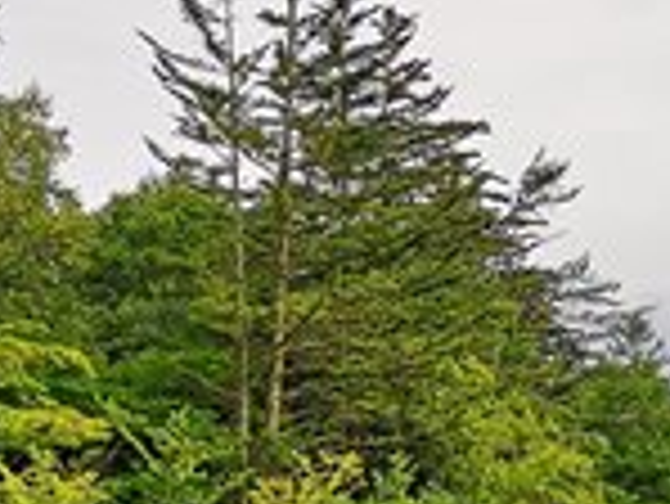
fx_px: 2809
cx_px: 405
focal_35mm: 145
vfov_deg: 10.0
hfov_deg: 13.6
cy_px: 688
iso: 50
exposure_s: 1/1134
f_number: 1.8
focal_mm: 3.95
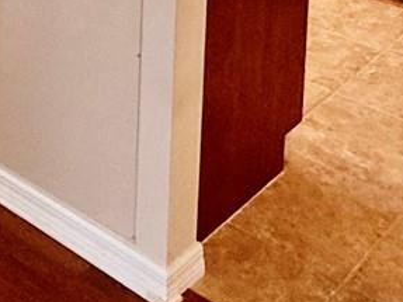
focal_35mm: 78
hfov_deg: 24.5
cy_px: -264
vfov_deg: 15.7
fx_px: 908
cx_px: 65
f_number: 2.2
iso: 200
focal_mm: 2.22
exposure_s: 1/120
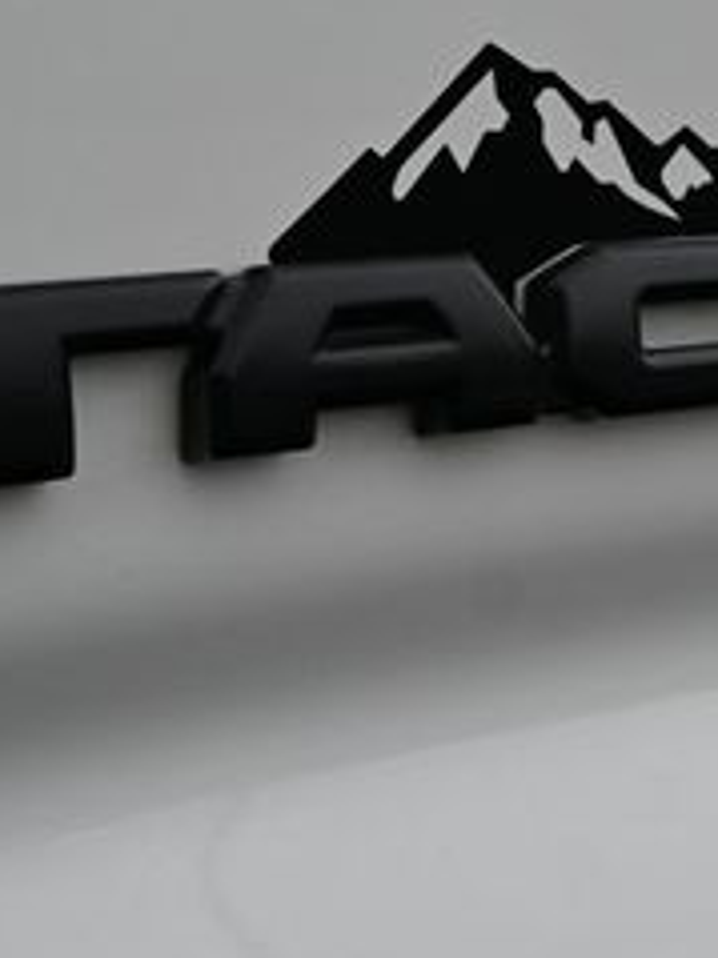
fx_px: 2406
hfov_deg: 16.9
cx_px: 558
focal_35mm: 87
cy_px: 353
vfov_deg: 22.5
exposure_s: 1/250
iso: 100
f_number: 5.6
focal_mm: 22.5
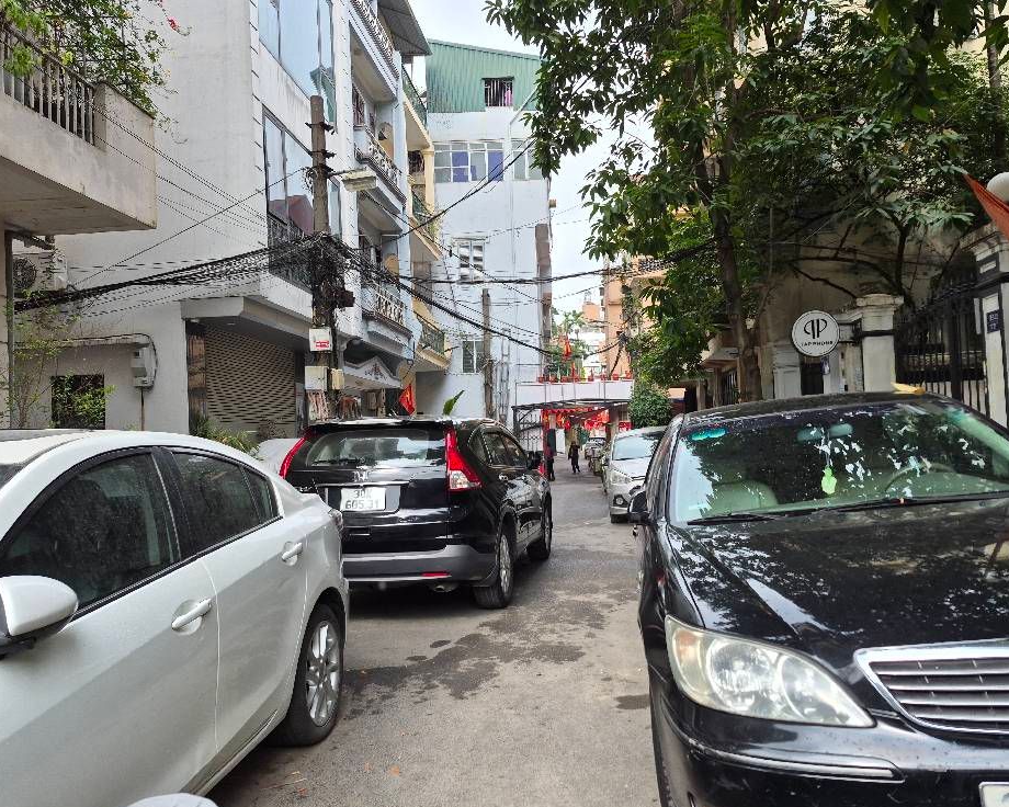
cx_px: 557
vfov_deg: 56.8
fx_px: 747
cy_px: 420
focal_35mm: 25
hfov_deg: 67.9
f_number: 1.8
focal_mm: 5.4
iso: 80
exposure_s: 1/1667
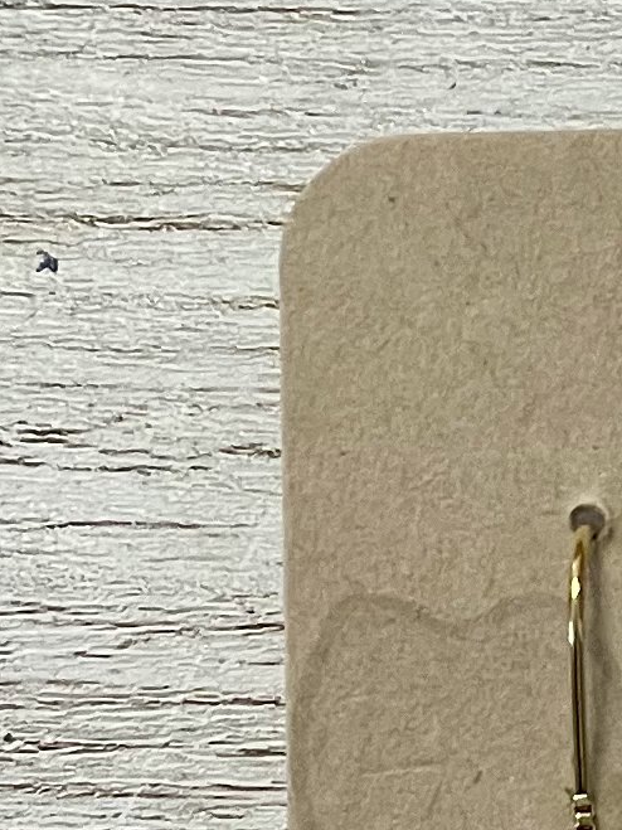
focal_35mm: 318
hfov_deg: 4.6
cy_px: 407
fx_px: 7621
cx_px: 894
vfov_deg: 6.2
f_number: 2
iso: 160
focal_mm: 6
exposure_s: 1/100
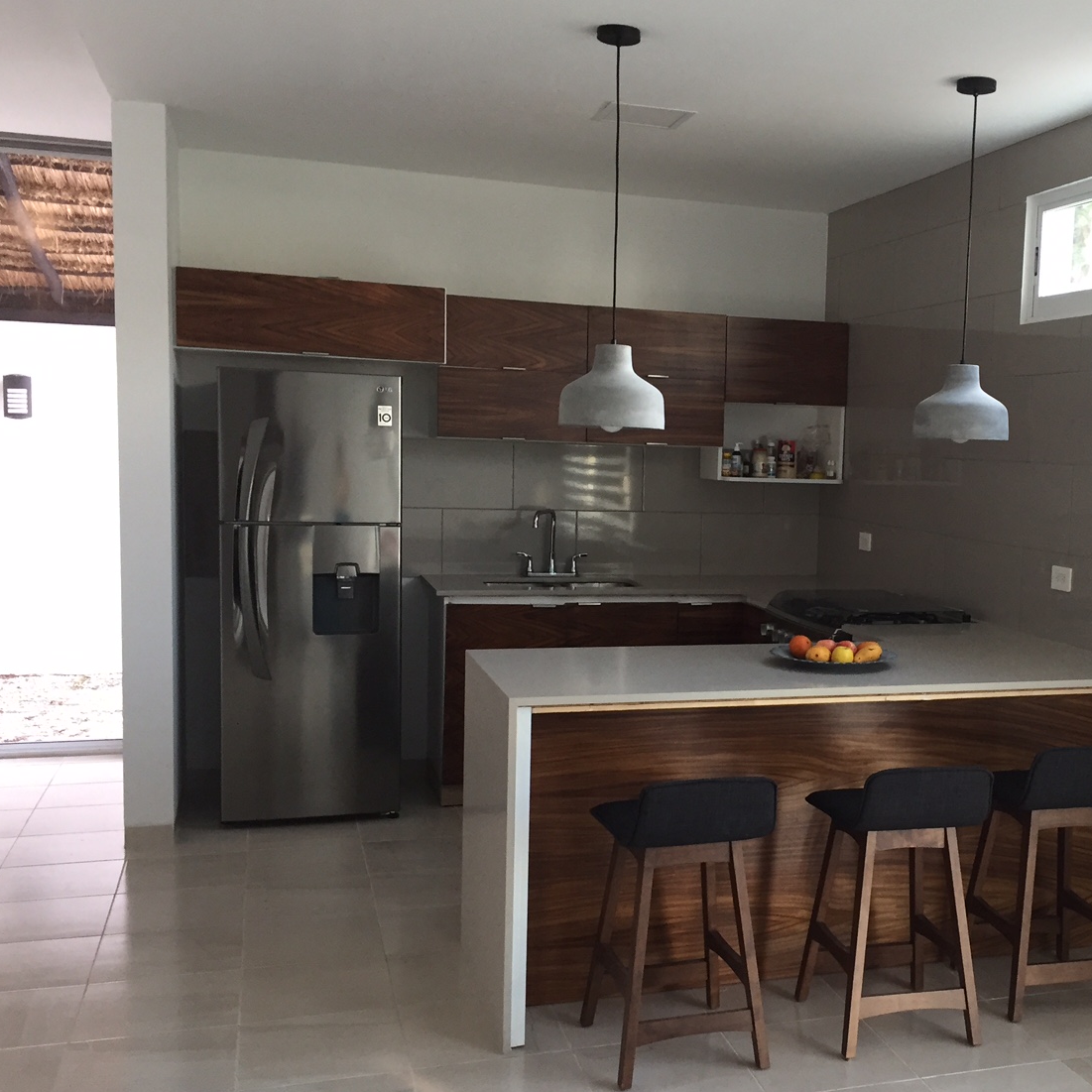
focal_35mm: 38
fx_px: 1356
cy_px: 591
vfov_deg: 43.8
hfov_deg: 42.8
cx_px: 782
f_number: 2.2
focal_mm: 4.15
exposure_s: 1/30
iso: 100
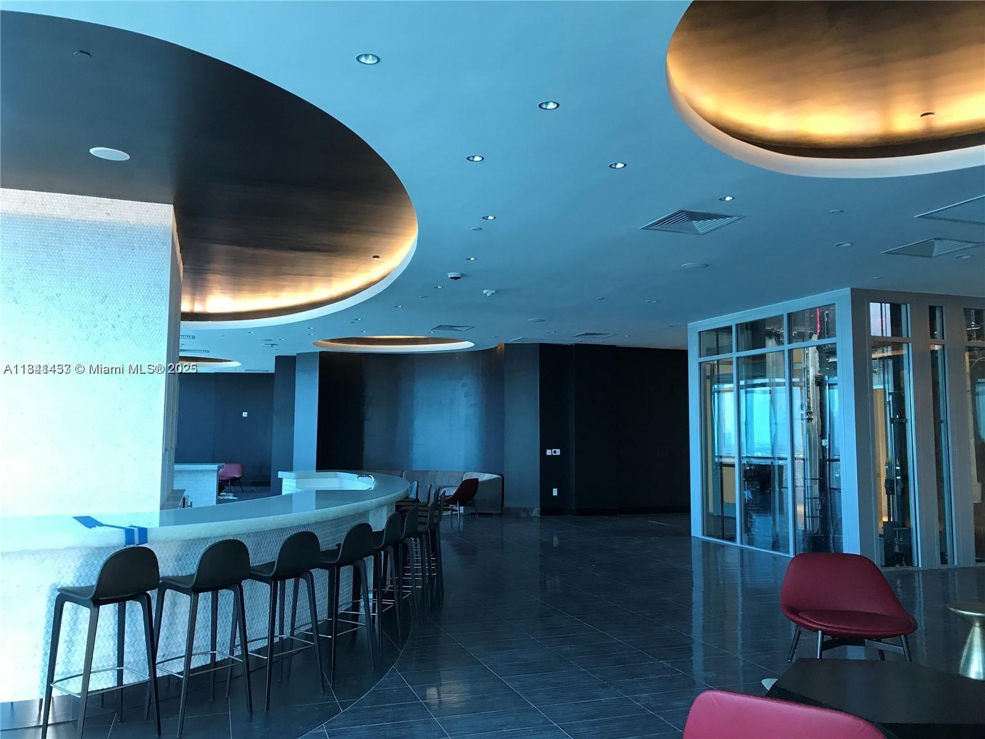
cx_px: 492
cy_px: 370
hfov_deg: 63.4
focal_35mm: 28
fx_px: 797
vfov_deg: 49.7
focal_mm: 3.99
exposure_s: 1/30
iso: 40
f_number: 1.8
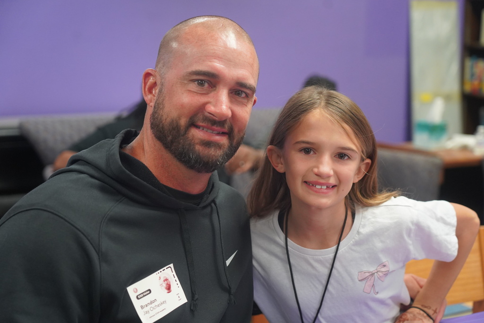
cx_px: 242
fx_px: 928
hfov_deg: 29.2
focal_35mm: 69
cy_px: 162
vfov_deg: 19.7
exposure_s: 1/160
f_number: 4
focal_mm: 69
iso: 3200
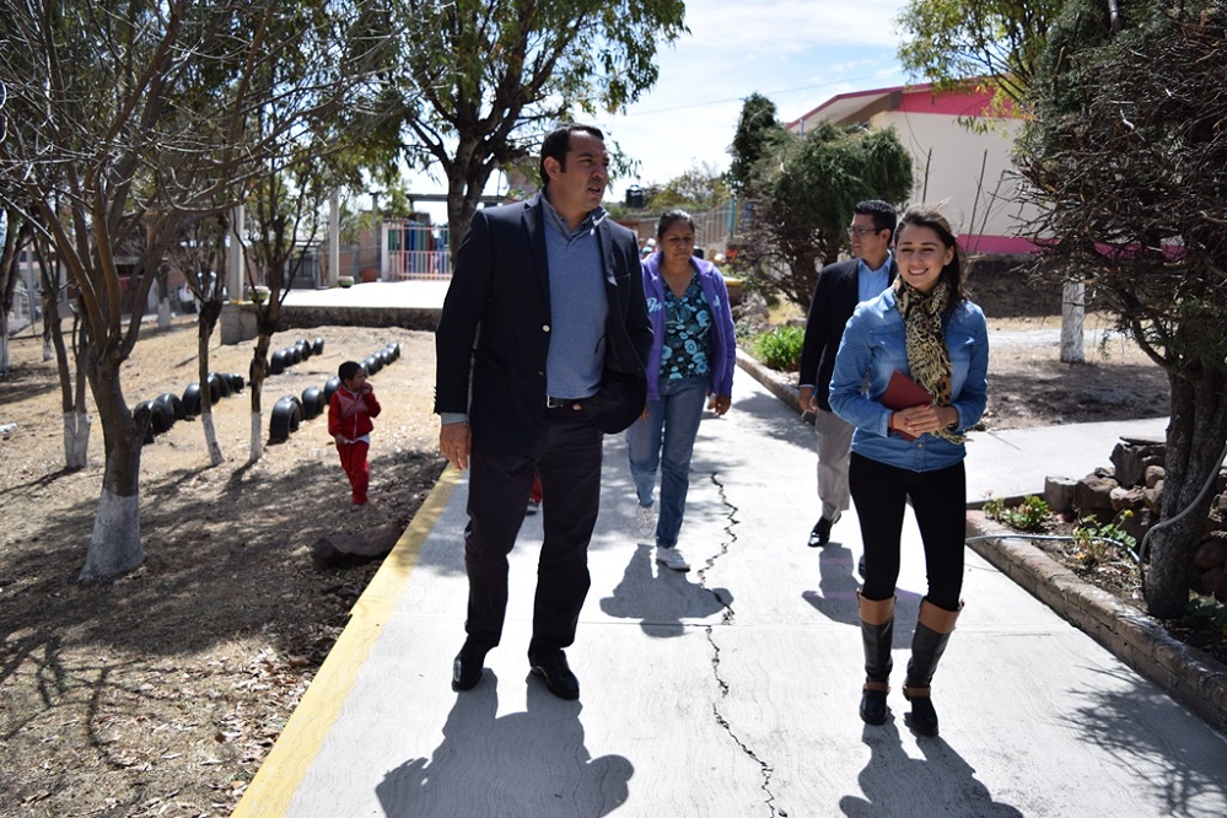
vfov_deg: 40.0
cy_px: 409
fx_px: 1125
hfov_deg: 57.2
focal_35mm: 33
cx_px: 614
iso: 100
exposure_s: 1/800
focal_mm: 22
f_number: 3.8
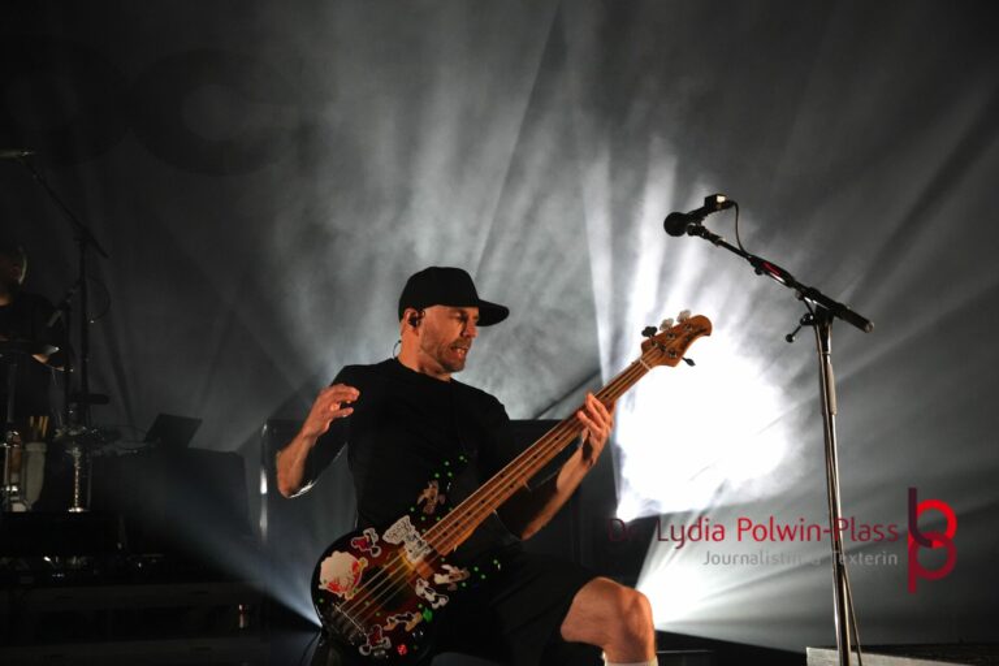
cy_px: 333
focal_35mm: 52
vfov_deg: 25.8
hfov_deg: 37.9
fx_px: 1457
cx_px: 500
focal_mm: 35
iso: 4000
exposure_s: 1/160
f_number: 4
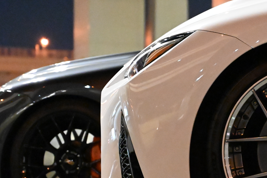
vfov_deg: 8.2
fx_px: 1238
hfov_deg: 12.2
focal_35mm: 167
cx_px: 275
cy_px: 132
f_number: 4
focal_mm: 70
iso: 25600
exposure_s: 1/50
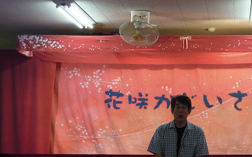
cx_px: 180
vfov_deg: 11.7
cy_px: 118
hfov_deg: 18.5
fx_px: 769
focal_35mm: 112
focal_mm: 12.5
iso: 400
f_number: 4.5
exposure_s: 1/80
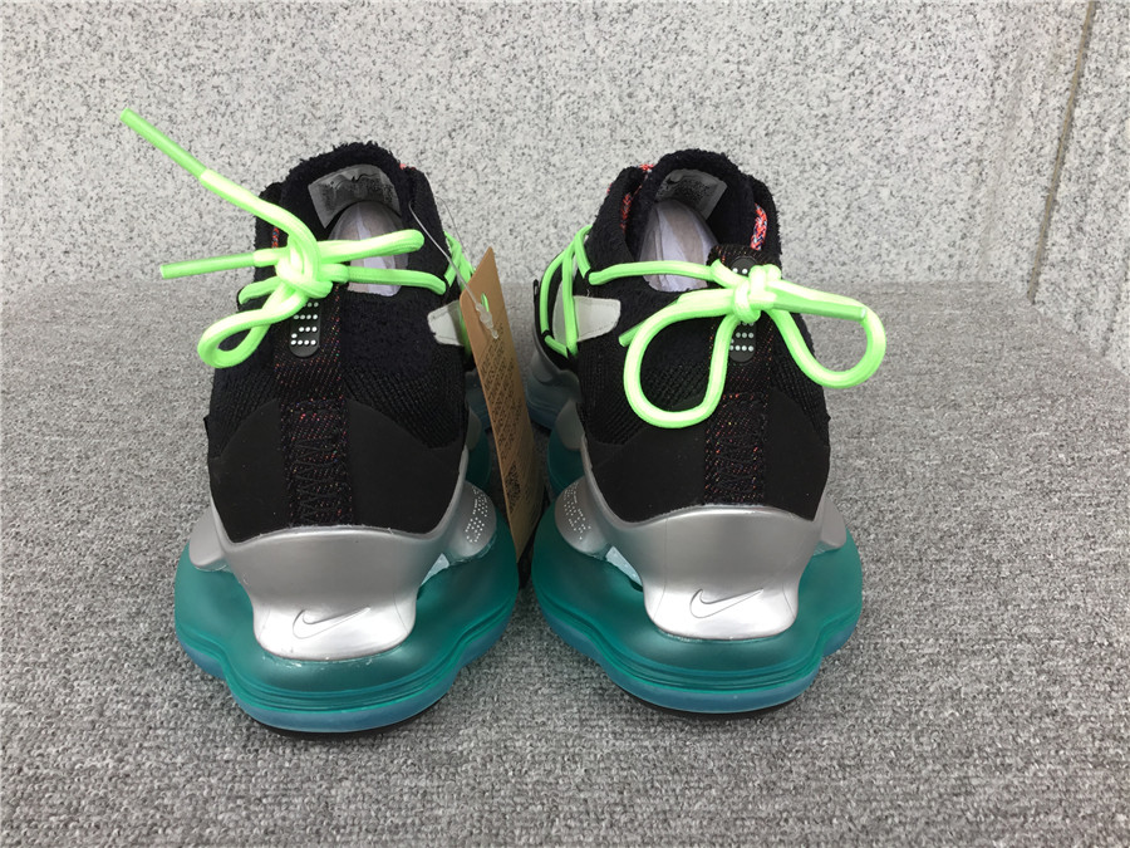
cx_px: 565
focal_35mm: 31
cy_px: 424
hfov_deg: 58.4
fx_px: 1012
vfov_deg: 45.4
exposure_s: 1/100
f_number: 2.4
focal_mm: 3.3
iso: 32
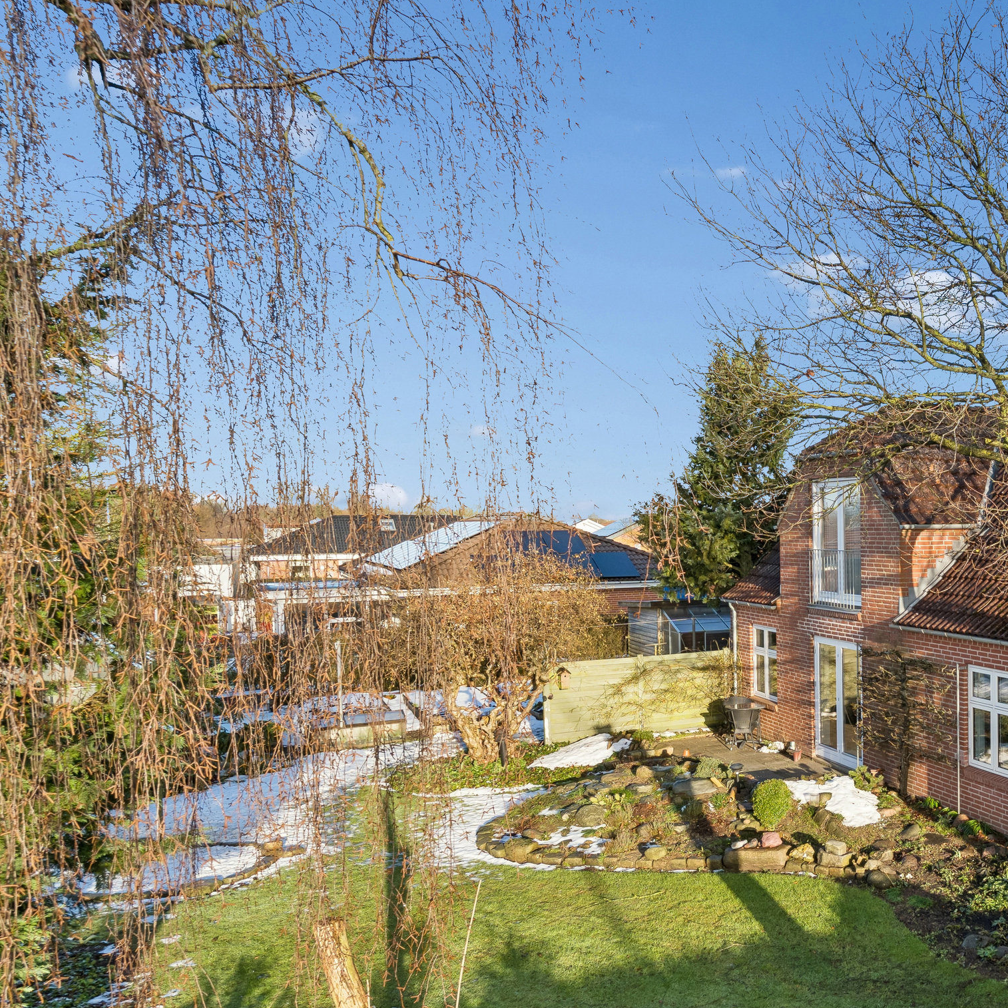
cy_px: 578
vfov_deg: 50.9
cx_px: 996
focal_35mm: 32
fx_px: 1054
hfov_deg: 44.0
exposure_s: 1/200
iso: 200
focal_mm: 19
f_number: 8
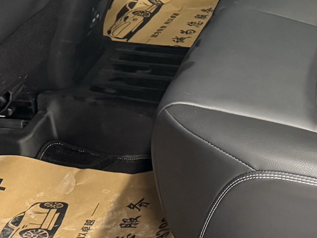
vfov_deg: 14.3
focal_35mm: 97
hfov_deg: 19.7
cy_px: -110
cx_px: 308
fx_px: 888
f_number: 1.78
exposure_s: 1/36
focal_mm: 6.76
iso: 1000
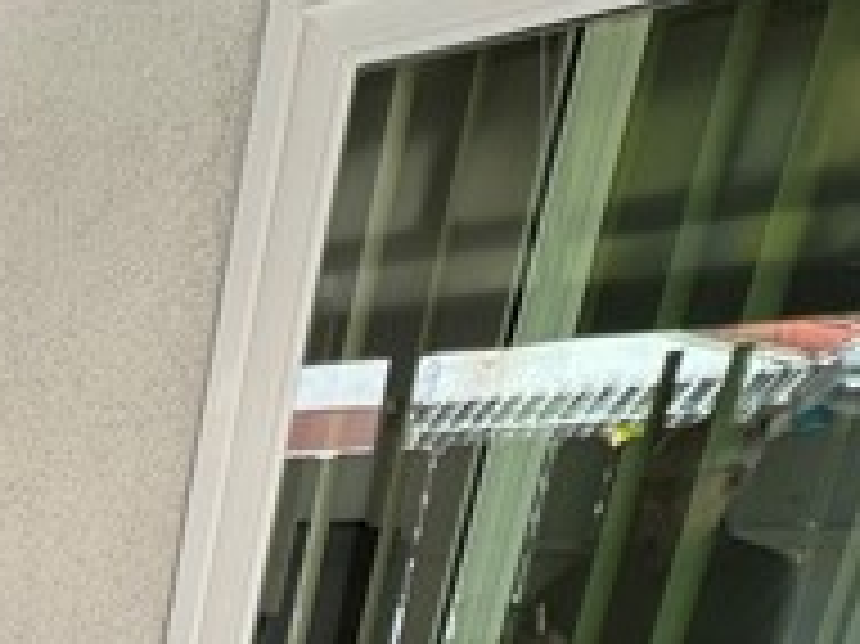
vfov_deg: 23.9
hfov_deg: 28.5
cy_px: 982
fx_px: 1167
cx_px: -392
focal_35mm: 47
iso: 40
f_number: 2.2
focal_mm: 2.22
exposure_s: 1/246
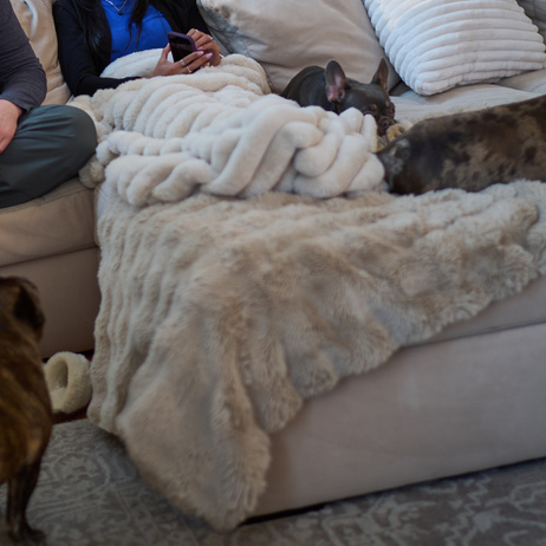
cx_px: 131
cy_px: 153
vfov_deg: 25.9
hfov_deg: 25.8
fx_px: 1178
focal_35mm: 66
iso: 125
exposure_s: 1/60
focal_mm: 35
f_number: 1.4
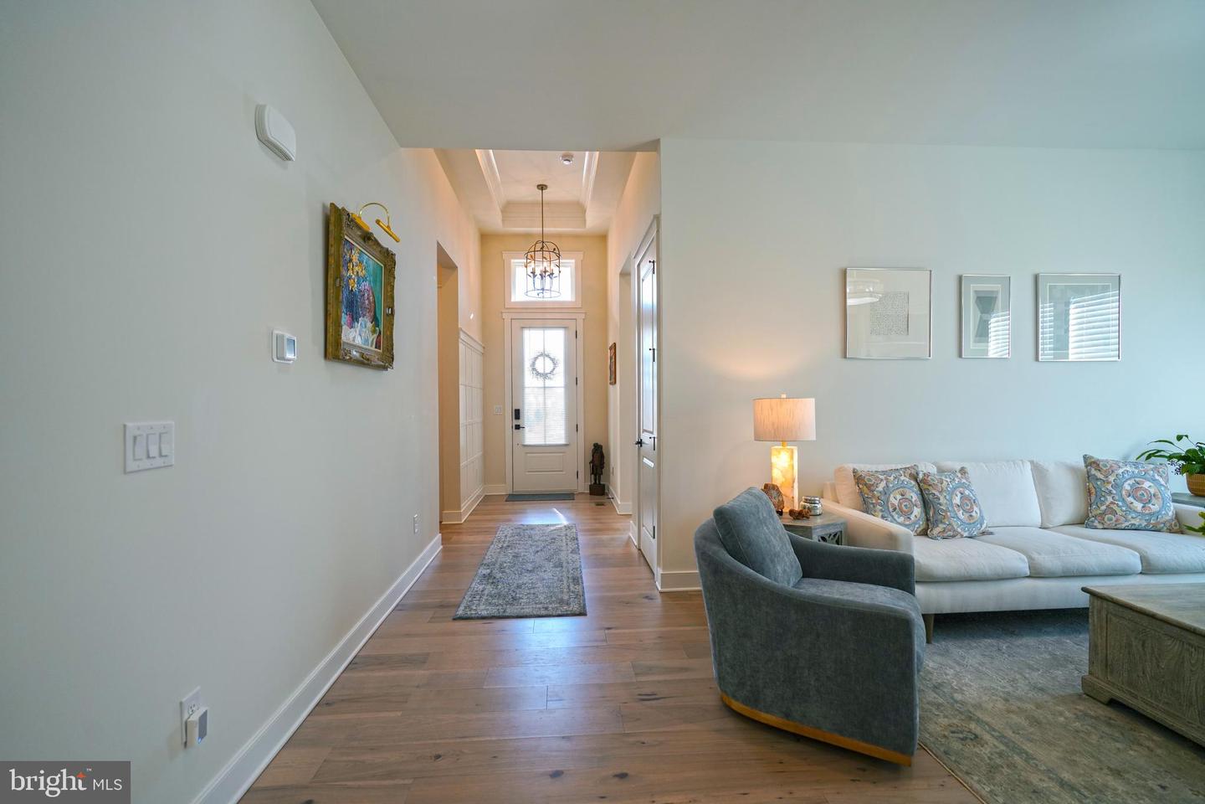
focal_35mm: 16
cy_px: 402
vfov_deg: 73.7
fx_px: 536
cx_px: 602
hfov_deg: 96.7
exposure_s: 1/160
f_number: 4
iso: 500
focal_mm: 16
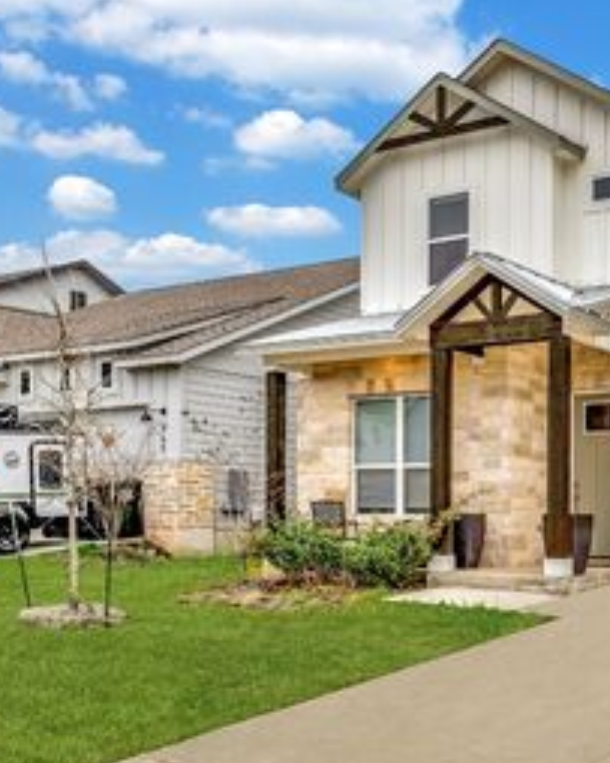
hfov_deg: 36.1
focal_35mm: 37
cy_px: 323
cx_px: 613
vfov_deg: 48.9
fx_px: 835
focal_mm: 20
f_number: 8
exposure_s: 1/160
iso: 100
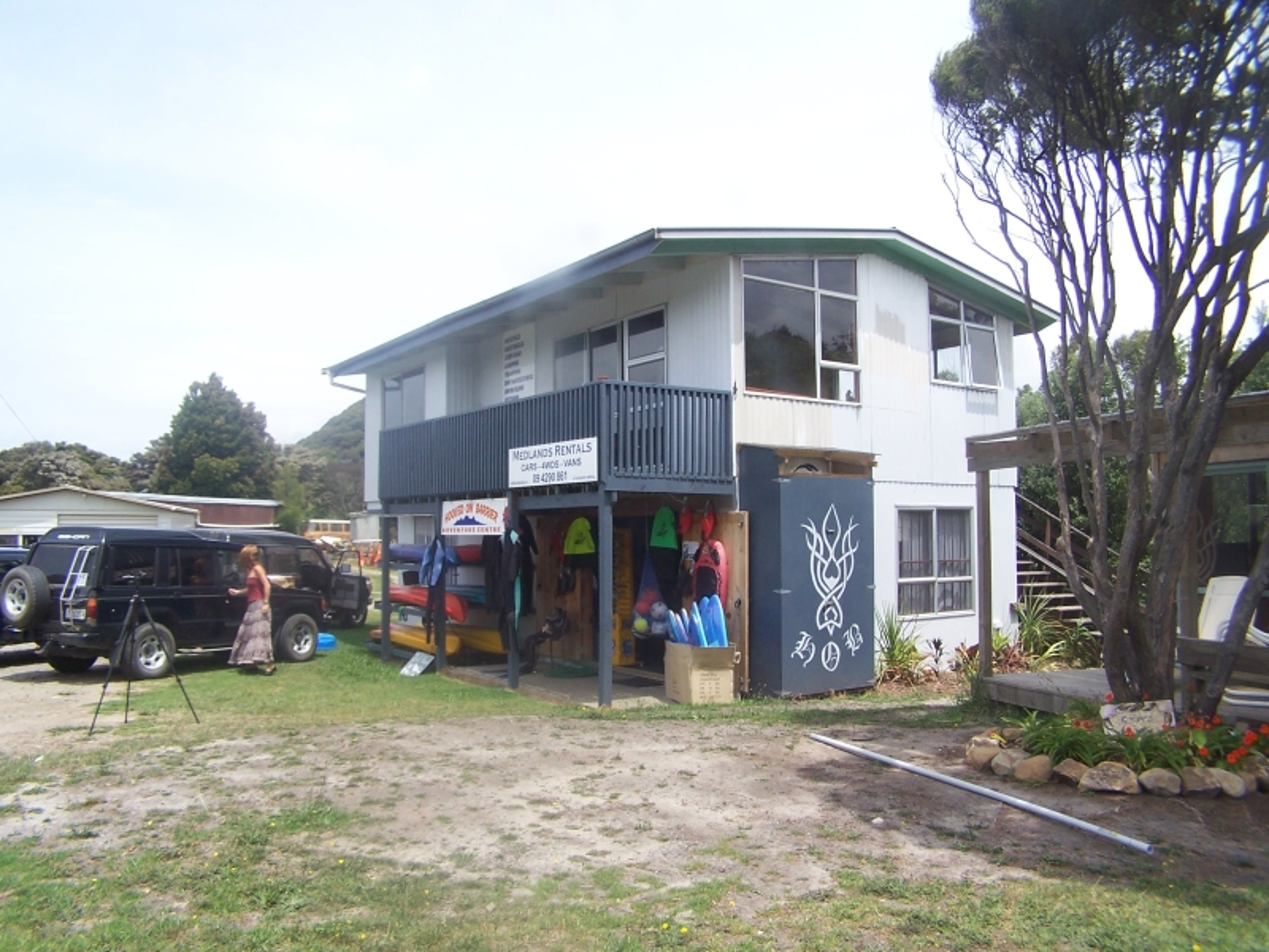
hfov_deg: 49.0
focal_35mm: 38
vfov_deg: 37.7
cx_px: 634
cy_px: 476
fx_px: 1393
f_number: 4
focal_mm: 6.3
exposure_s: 1/750
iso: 80
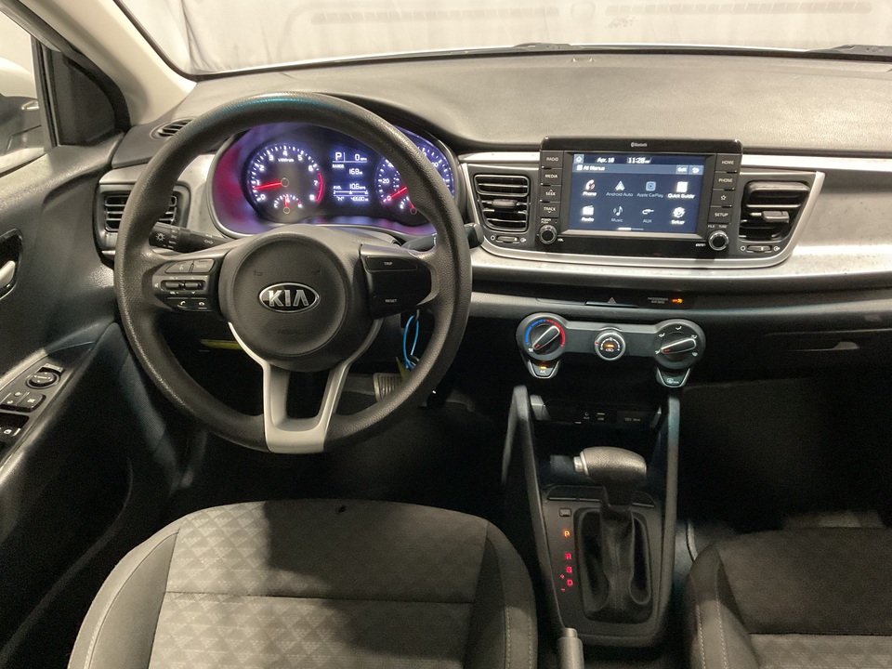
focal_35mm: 29
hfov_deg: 61.7
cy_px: 334
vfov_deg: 48.2
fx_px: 747
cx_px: 446
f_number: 1.8
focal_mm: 3
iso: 500
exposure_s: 1/30
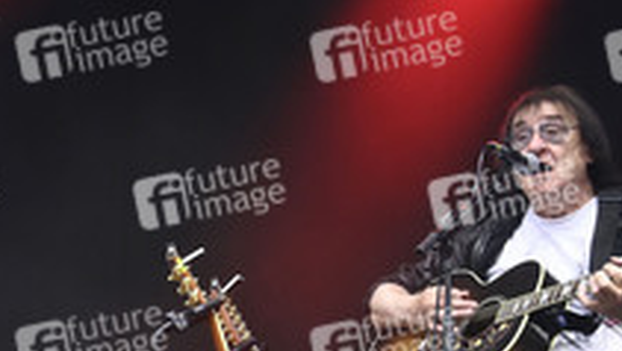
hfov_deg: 10.7
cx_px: 131
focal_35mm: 201
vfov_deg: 6.0
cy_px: 416
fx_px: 3317
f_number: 6.3
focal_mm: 90
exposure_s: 1/250
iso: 500
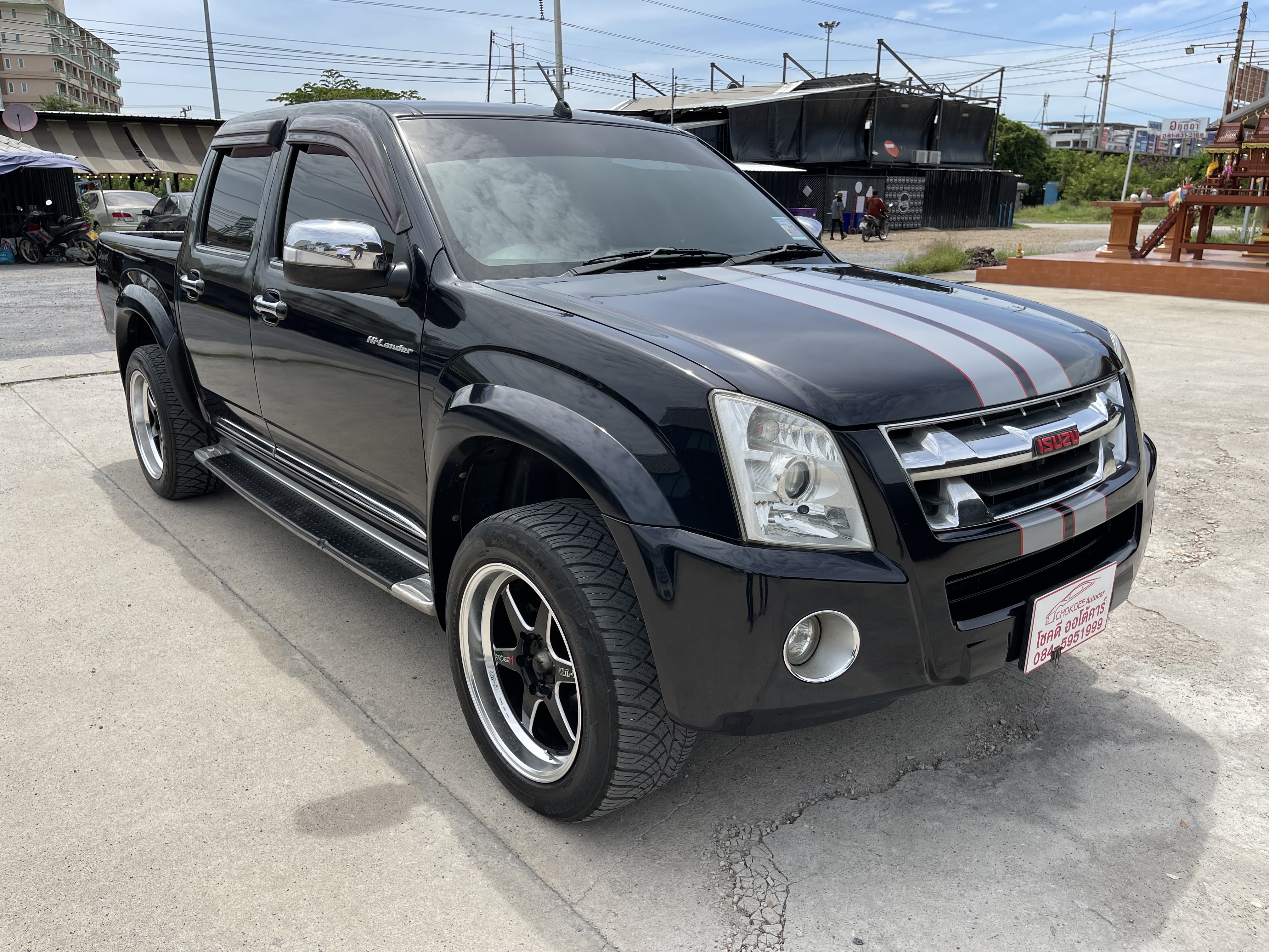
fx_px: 953
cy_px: 476
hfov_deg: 67.3
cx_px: 634
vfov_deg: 53.1
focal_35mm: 26
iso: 32
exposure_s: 1/3003
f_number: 1.6
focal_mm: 5.1
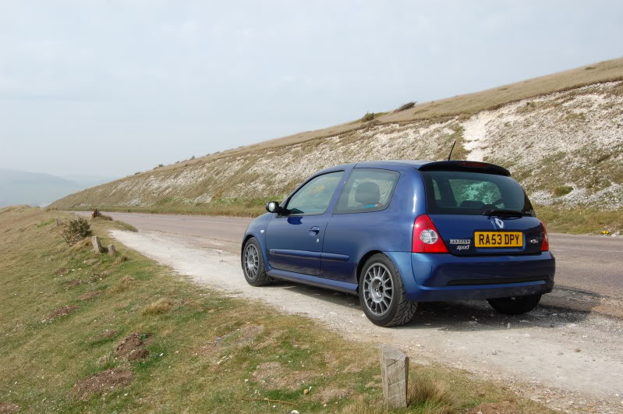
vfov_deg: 39.9
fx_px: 570
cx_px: 312
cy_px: 207
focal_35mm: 33
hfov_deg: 57.3
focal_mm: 22
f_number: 16
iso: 200
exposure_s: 1/100
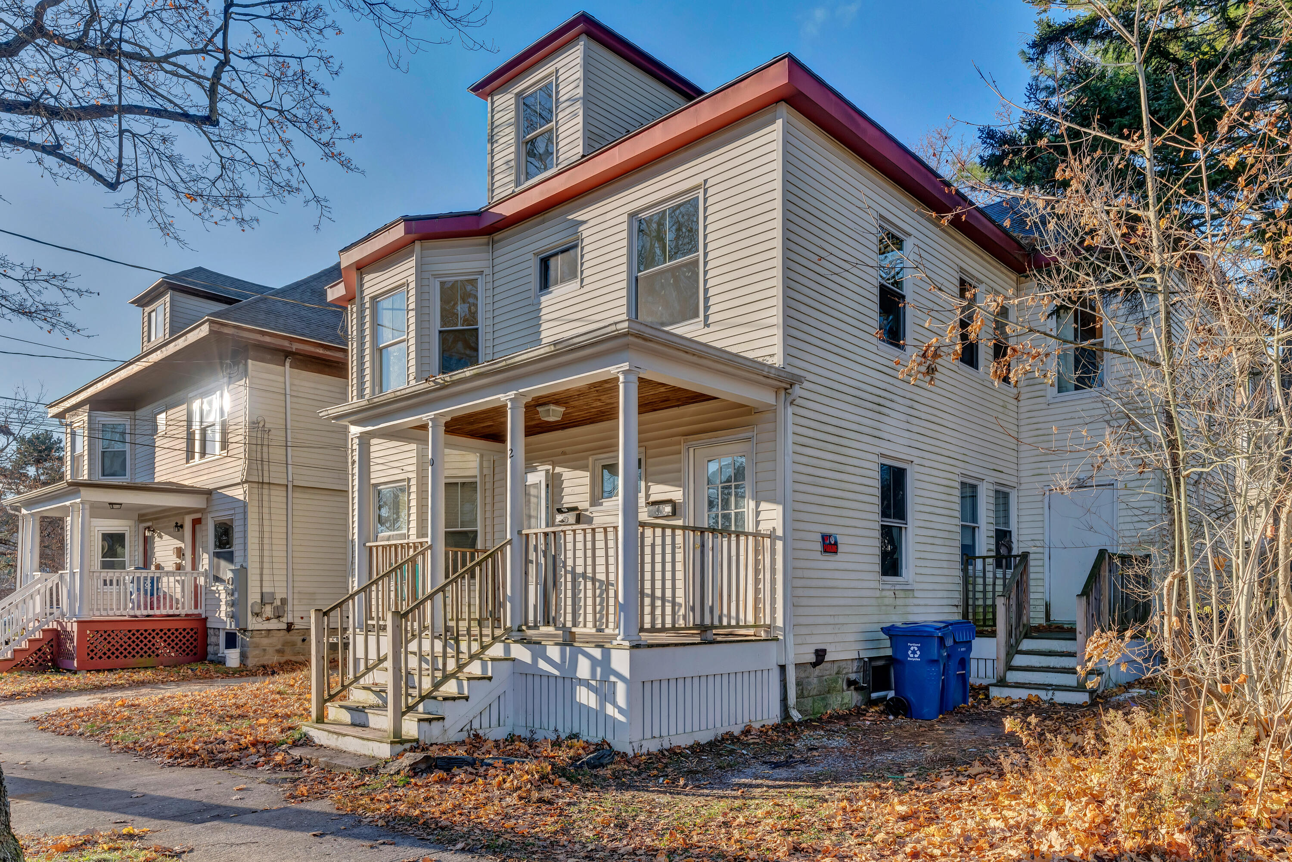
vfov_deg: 57.2
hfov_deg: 78.6
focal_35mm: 22
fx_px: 789
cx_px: 646
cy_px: 431
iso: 800
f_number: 8
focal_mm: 22
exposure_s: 1/1000
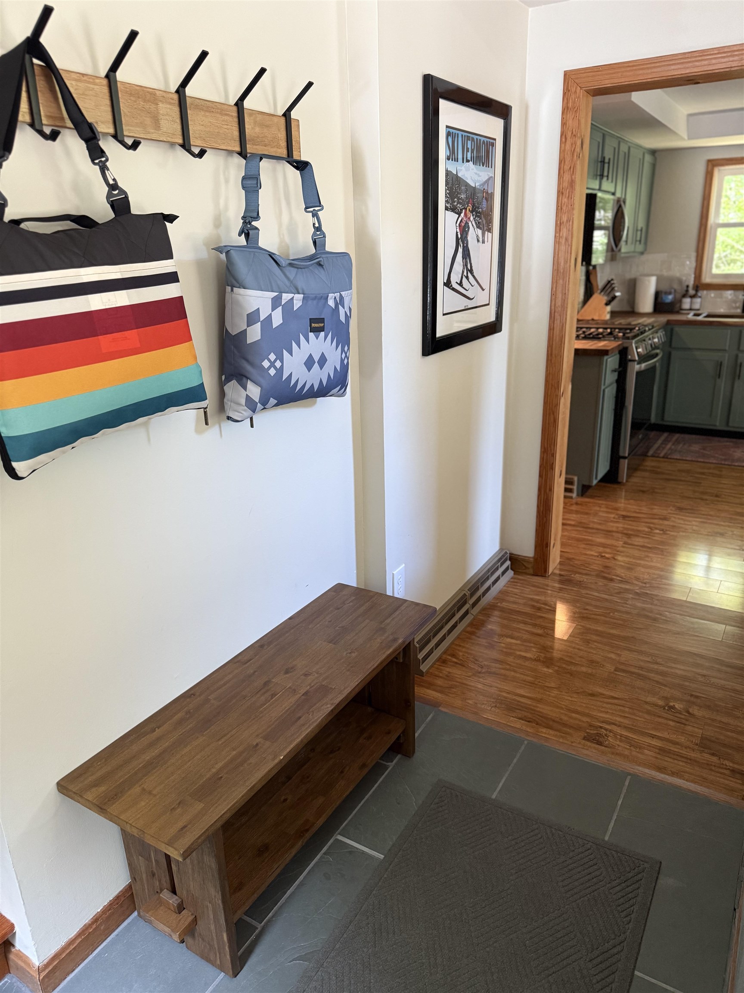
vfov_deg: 71.6
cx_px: 372
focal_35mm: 24
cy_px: 496
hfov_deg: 56.8
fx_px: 688
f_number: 1.78
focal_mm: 6.76
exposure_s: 1/60
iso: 320
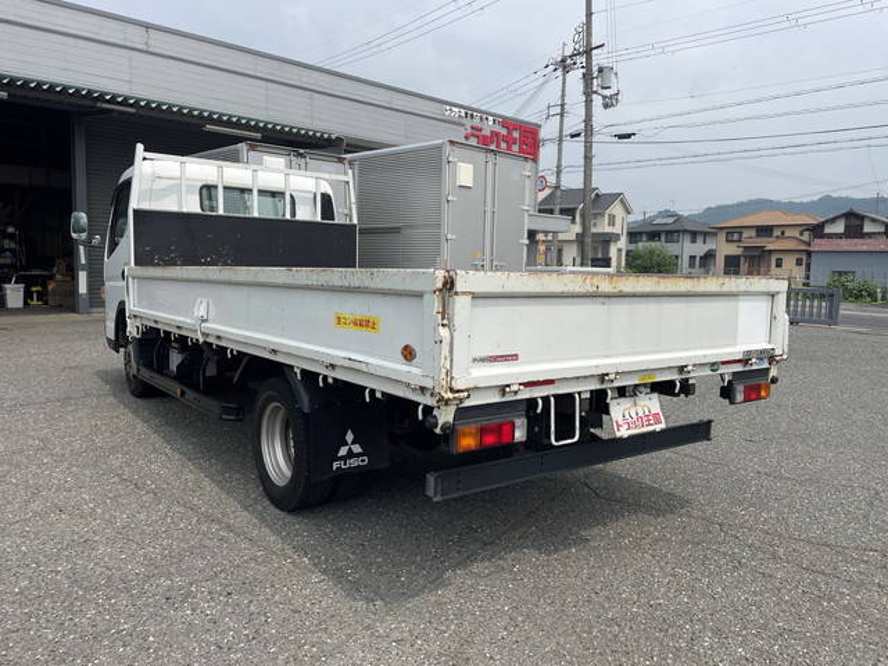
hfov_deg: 67.3
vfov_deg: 53.1
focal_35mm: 26
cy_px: 333
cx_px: 444
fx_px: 667
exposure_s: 1/4651
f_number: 1.6
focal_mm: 4.2
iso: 32
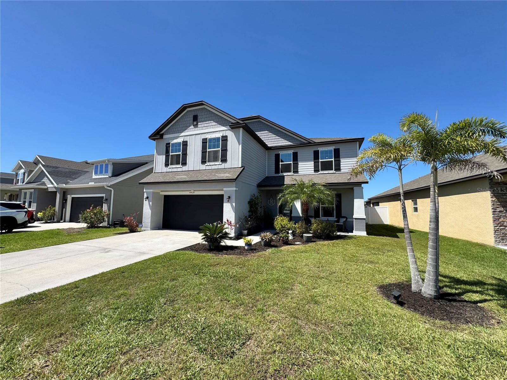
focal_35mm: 14
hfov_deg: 102.1
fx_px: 205
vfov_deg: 85.7
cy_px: 190
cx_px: 254
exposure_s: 1/1506
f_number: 2.2
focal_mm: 2.22
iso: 50
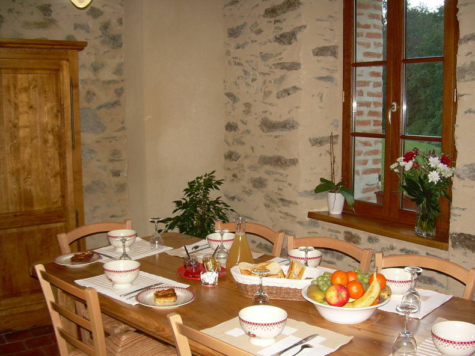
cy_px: 178
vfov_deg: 37.7
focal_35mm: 38
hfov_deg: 49.0
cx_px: 238
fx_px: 521
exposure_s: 1/60
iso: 168
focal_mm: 6.3
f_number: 2.8
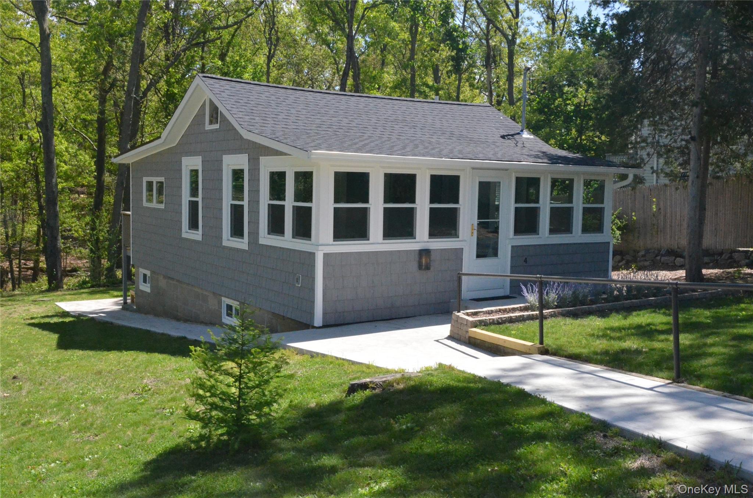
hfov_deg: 53.2
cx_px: 376
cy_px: 249
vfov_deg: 36.7
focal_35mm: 36
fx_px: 751
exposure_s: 1/1250
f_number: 18
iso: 5000
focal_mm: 24
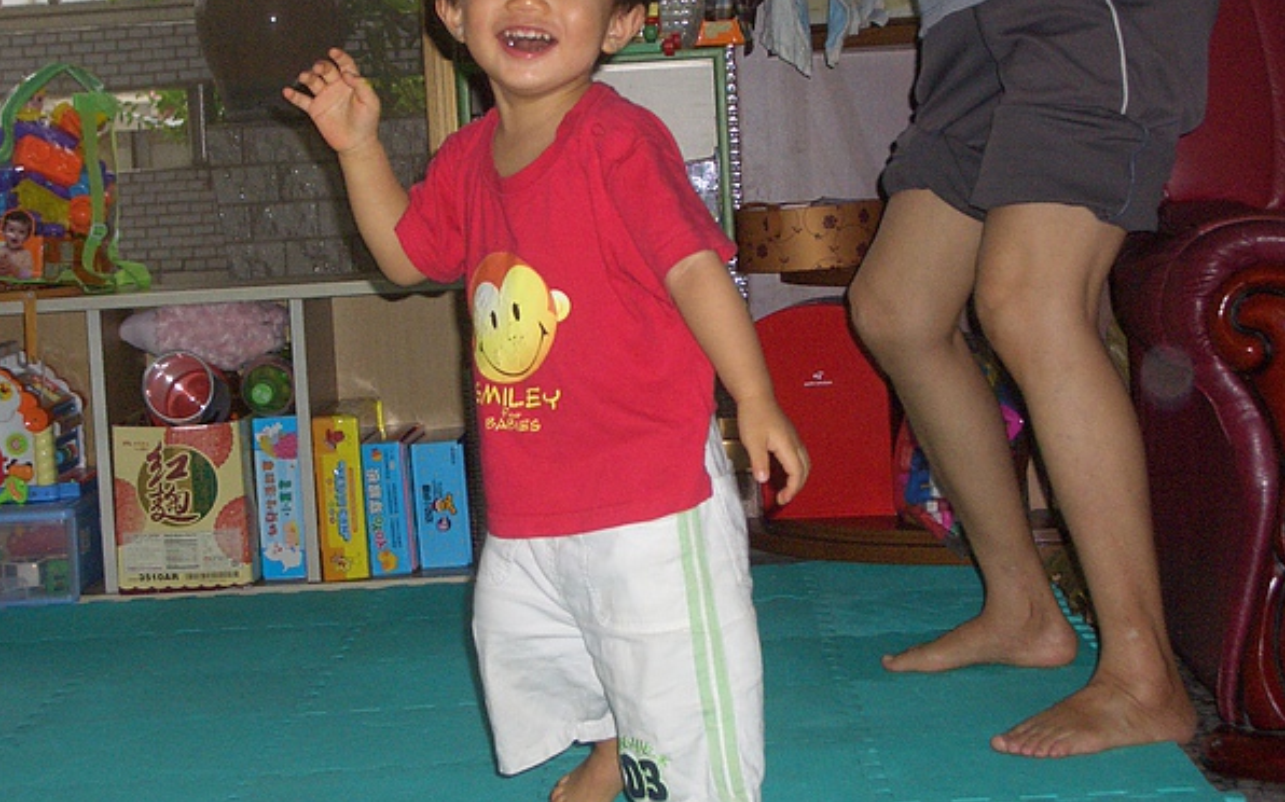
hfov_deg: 26.2
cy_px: 351
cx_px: 640
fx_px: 2766
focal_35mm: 79
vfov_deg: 16.5
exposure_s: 1/60
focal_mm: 12.2
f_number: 3.9
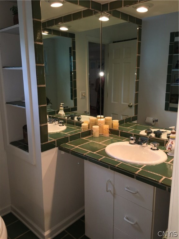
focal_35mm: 29
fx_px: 200
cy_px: 120
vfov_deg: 61.7
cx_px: 90
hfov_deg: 48.2
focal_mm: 4.15
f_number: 2.2
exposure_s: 1/30
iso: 32
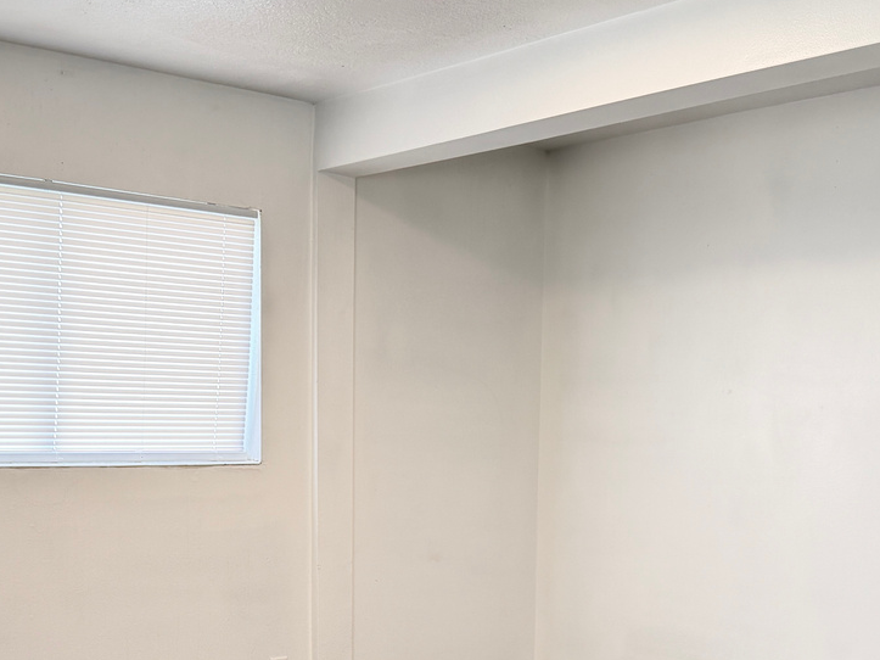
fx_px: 1296
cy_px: 547
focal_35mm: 51
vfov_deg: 27.9
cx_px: 385
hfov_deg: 37.4
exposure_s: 1/60
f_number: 1.78
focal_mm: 6.76
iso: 200
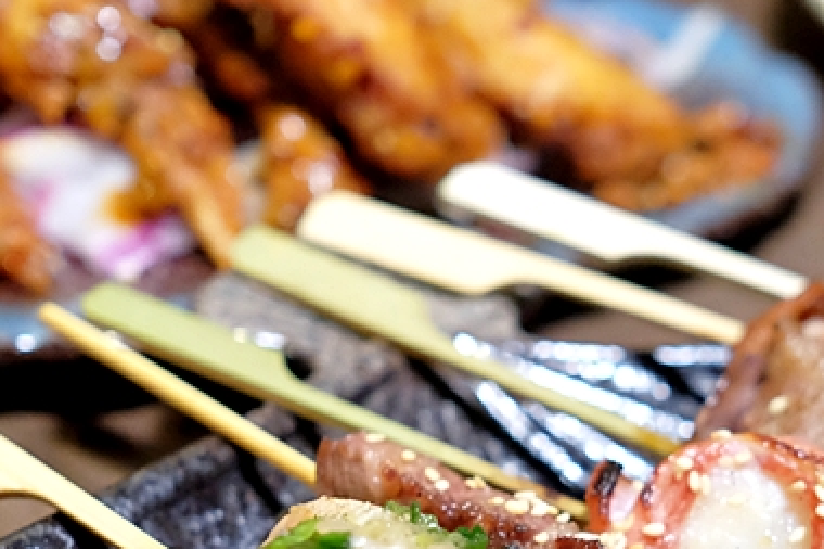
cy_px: 579
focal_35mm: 83
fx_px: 1899
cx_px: 594
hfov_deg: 24.3
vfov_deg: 16.0
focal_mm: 23
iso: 3200
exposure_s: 1/50
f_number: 2.5
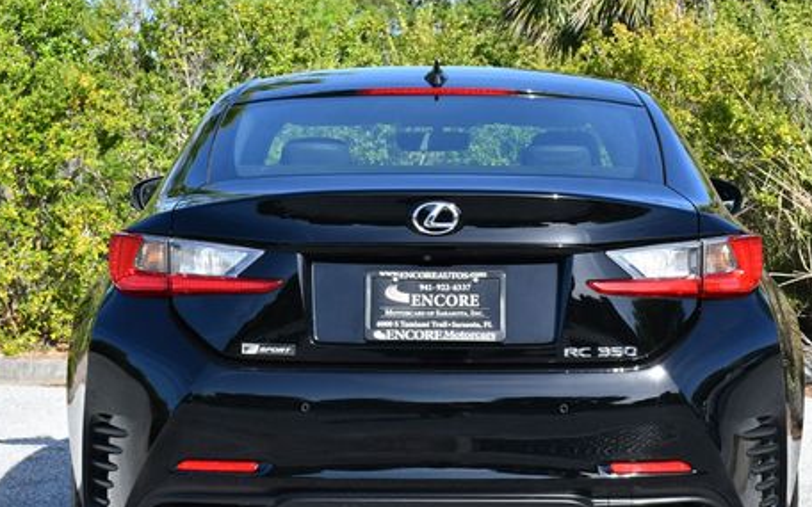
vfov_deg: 12.7
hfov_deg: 20.2
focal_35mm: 103
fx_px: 2279
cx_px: 434
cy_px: 276
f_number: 8
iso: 180
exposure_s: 1/250
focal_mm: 36
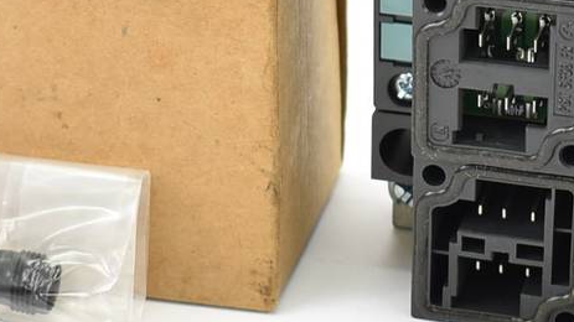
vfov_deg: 6.6
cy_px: 109
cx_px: 310
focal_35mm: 183
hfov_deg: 11.7
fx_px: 2791
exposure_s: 1/30
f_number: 4
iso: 100
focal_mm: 25
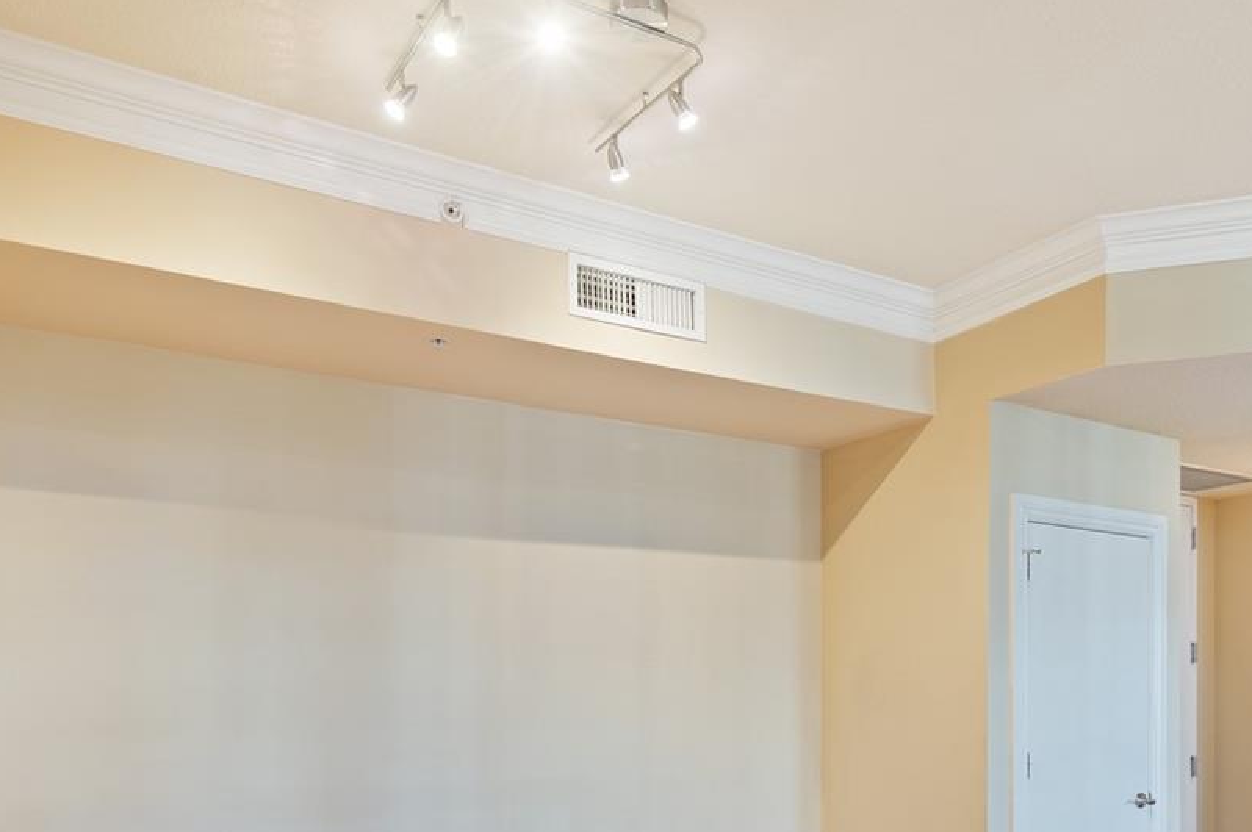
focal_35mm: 28
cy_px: 698
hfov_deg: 65.4
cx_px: 670
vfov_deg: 43.5
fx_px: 973
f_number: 8
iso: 200
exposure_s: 1/2.5
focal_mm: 14
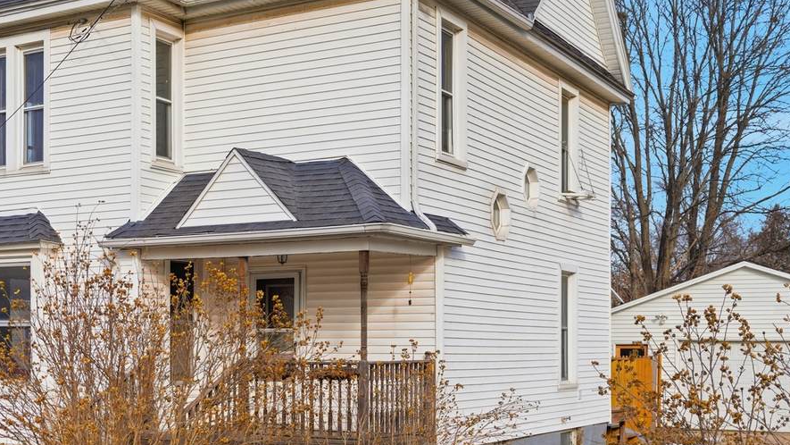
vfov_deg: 23.9
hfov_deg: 41.2
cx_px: 323
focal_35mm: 50
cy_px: 194
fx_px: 1047
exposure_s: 1/8000
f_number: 2.8
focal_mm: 33
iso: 100
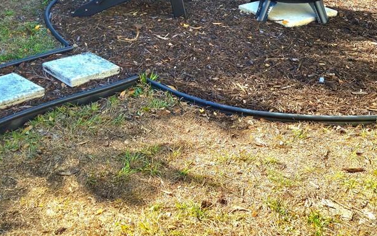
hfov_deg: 32.0
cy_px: -56
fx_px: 658
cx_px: 210
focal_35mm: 64
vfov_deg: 19.1
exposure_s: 1/625
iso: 25
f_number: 1.8
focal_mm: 5.4
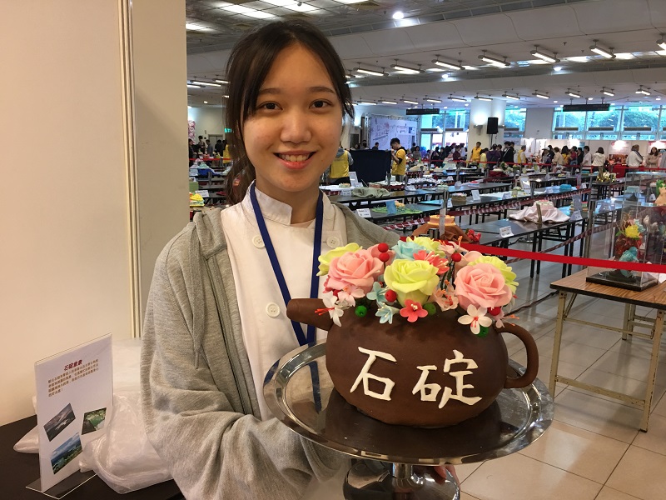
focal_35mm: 29
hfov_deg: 61.7
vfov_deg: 48.2
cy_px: 250
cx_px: 333
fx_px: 558
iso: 50
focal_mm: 4.15
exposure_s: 1/15
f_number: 2.2
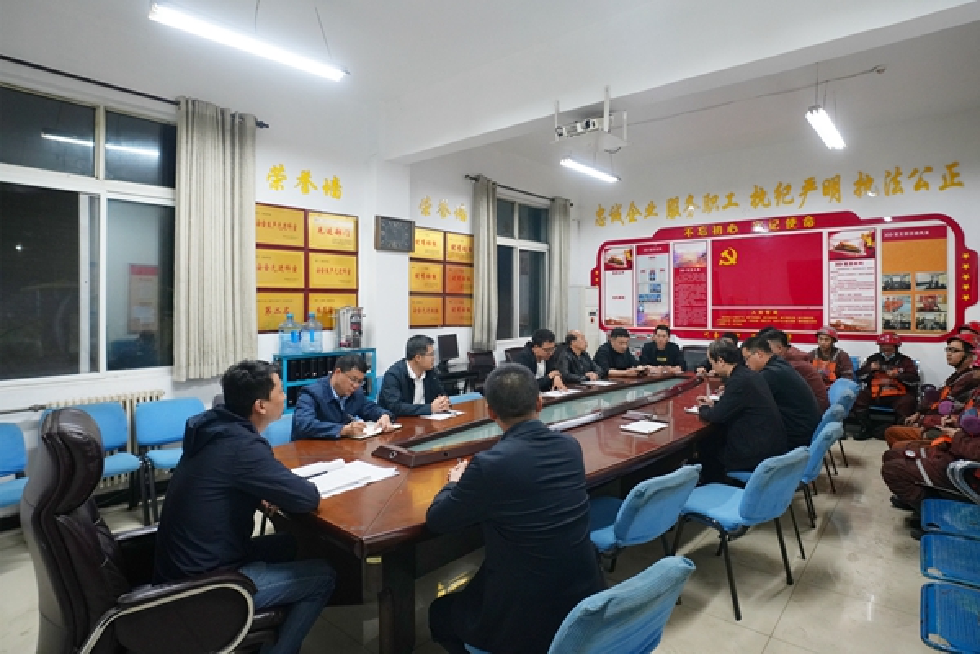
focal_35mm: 18
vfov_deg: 67.4
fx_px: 490
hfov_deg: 90.0
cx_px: 490
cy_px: 327
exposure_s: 1/40
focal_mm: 18
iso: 2000
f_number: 5
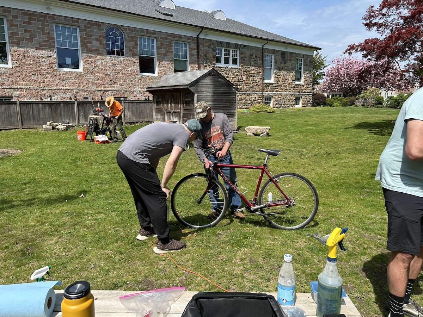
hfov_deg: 67.3
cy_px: 158
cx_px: 212
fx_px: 318
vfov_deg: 53.1
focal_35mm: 26
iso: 50
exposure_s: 1/3077
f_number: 1.5
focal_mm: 5.7
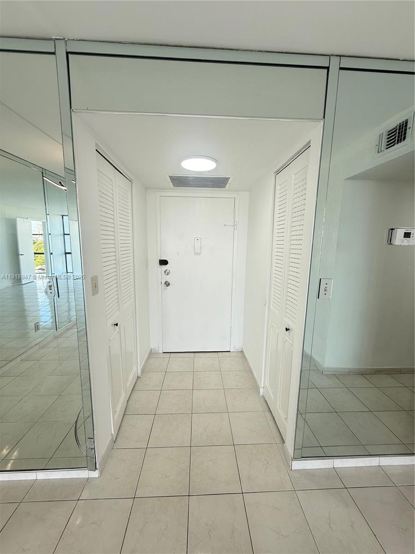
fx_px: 224
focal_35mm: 14
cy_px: 277
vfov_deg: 102.1
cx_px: 208
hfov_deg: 85.7
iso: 64
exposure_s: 1/118
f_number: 2.2
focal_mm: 2.22
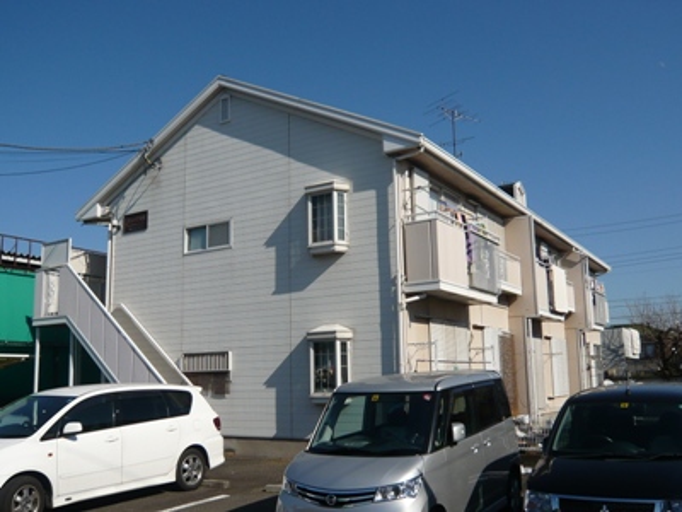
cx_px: 341
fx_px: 650
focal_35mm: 33
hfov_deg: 55.4
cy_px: 256
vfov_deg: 42.9
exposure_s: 1/320
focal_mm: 4.6
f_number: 8
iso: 100
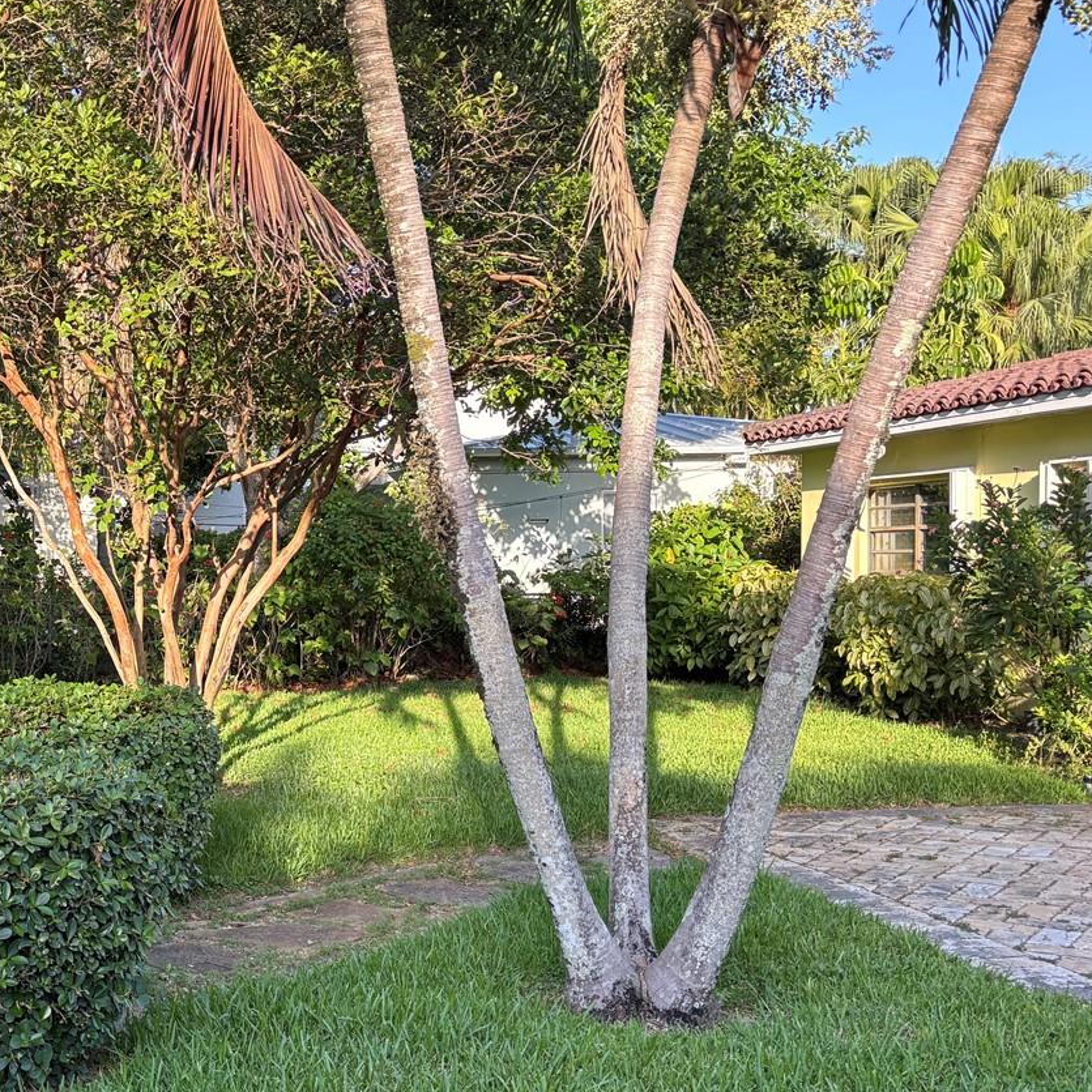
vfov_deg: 38.3
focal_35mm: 44
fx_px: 1570
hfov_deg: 35.9
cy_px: 622
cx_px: 102
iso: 50
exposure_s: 1/452
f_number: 1.6
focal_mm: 5.96
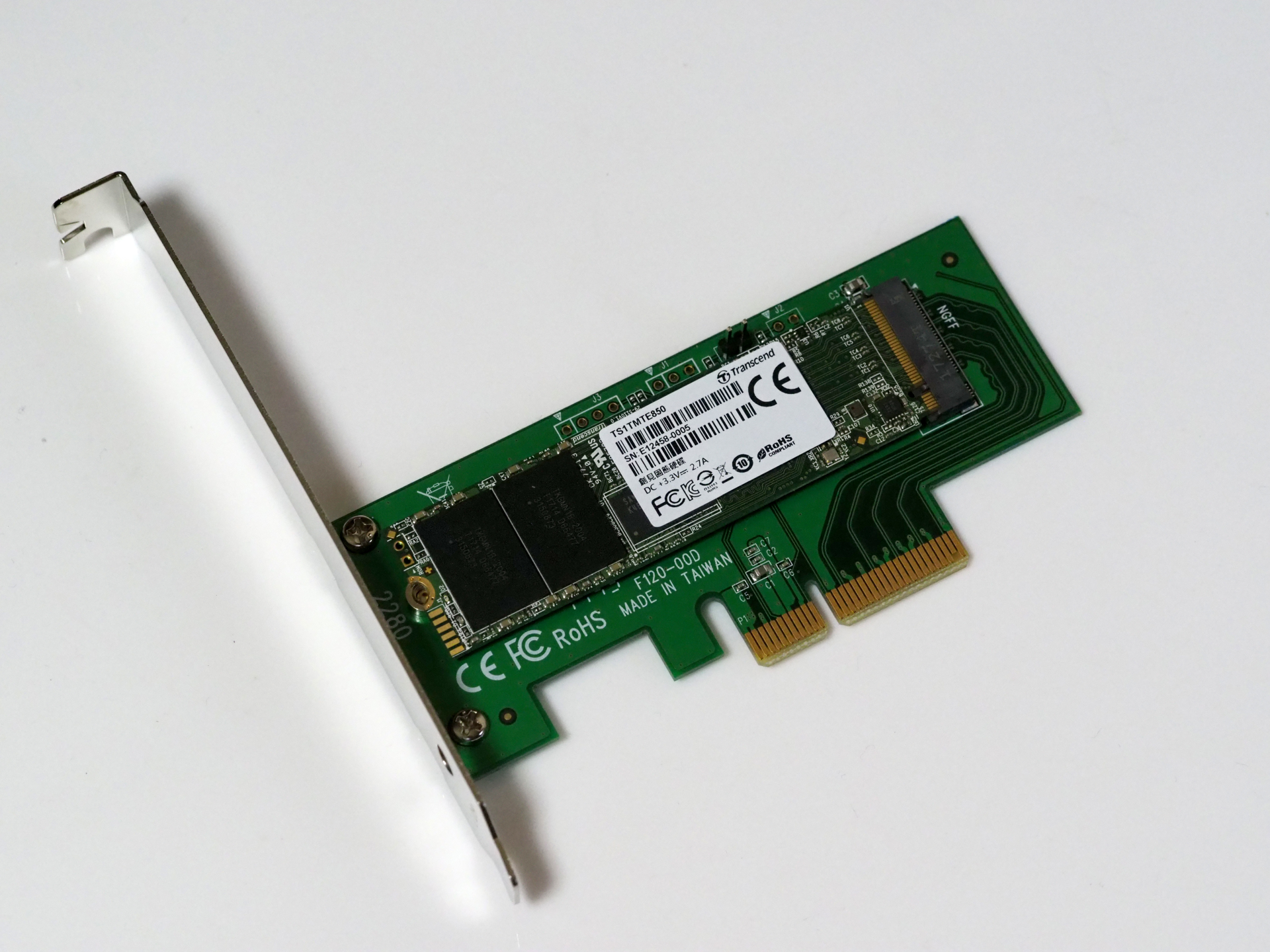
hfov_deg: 16.4
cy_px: 476
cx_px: 635
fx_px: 4403
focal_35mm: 120
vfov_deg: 12.3
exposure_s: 1/125
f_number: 5.6
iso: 3200
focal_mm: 60
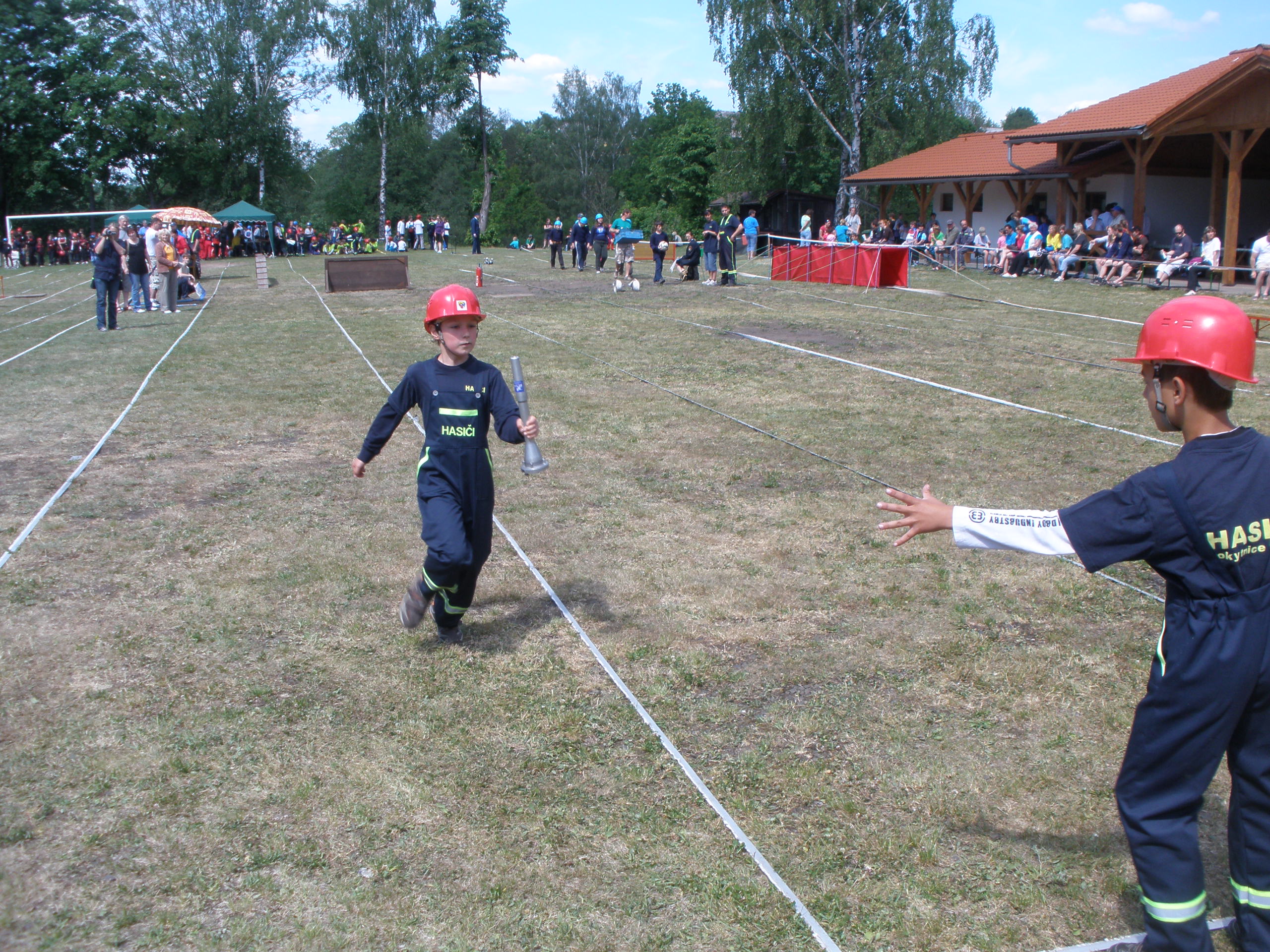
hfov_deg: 51.4
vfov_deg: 39.7
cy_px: 476
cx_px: 635
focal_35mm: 36
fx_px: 1321
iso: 80
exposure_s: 1/200
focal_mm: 6.3
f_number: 5.6
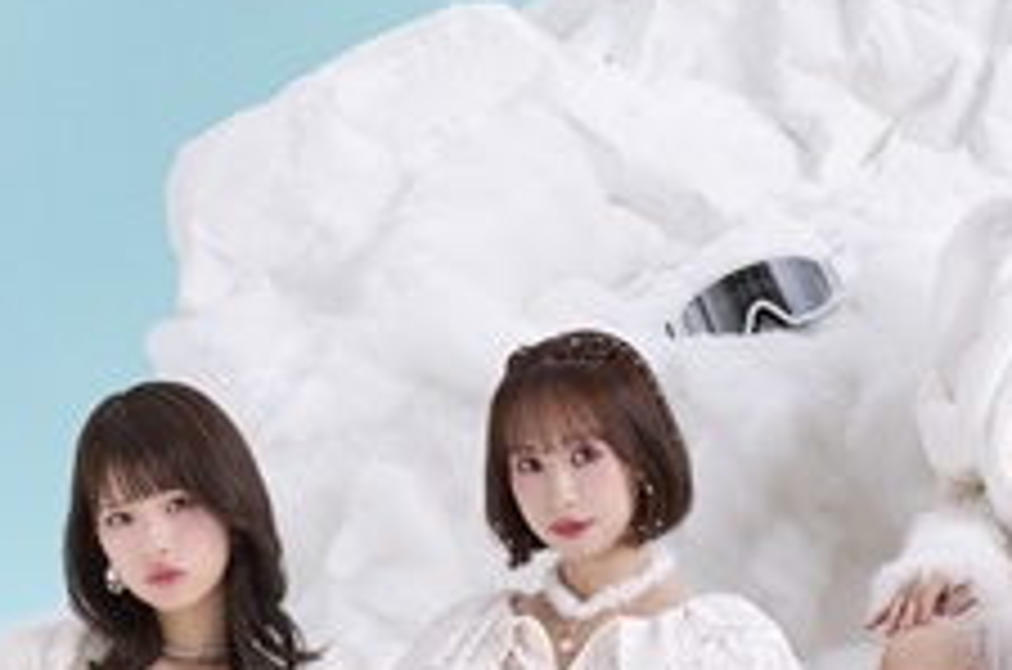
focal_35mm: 289
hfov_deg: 7.1
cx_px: 967
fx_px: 8107
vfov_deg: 4.7
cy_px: 616
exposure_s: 1/160
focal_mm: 118
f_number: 11
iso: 100
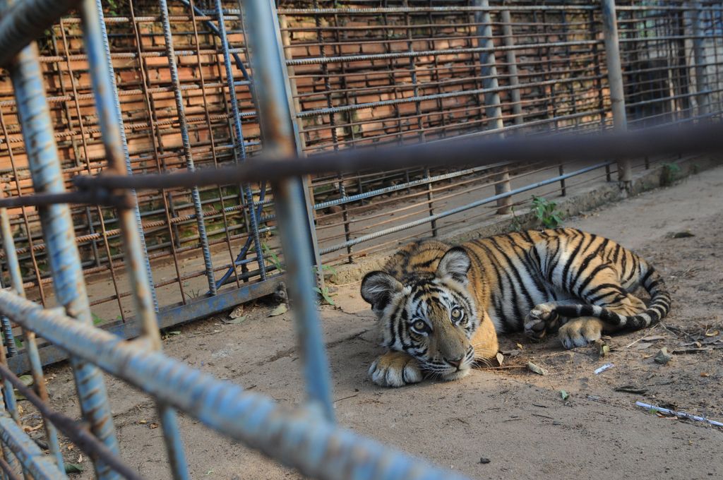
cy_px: 240
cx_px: 362
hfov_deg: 55.2
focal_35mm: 34
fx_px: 692
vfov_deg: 38.3
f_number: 5
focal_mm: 23
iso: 500
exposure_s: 1/200
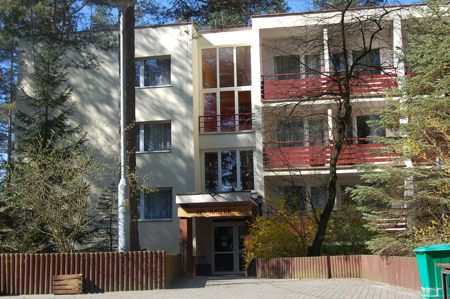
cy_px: 150
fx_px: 580
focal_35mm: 46
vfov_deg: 28.8
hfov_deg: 42.4
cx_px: 225
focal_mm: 31
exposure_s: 1/200
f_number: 7.1
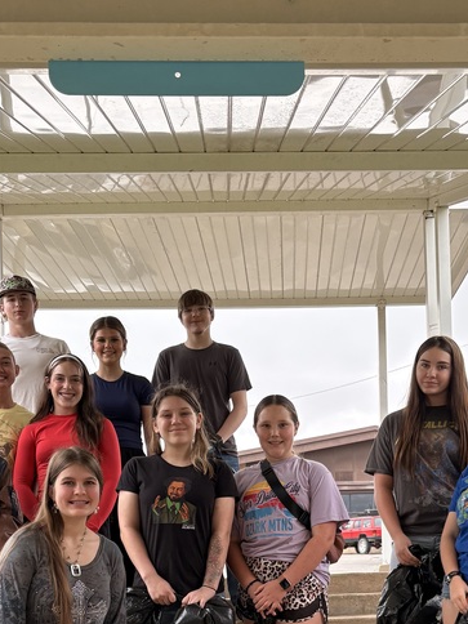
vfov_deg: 33.2
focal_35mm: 55
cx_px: 250
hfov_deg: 26.6
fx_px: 991
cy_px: 557
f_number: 1.6
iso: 64
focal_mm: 5.96
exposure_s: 1/1064
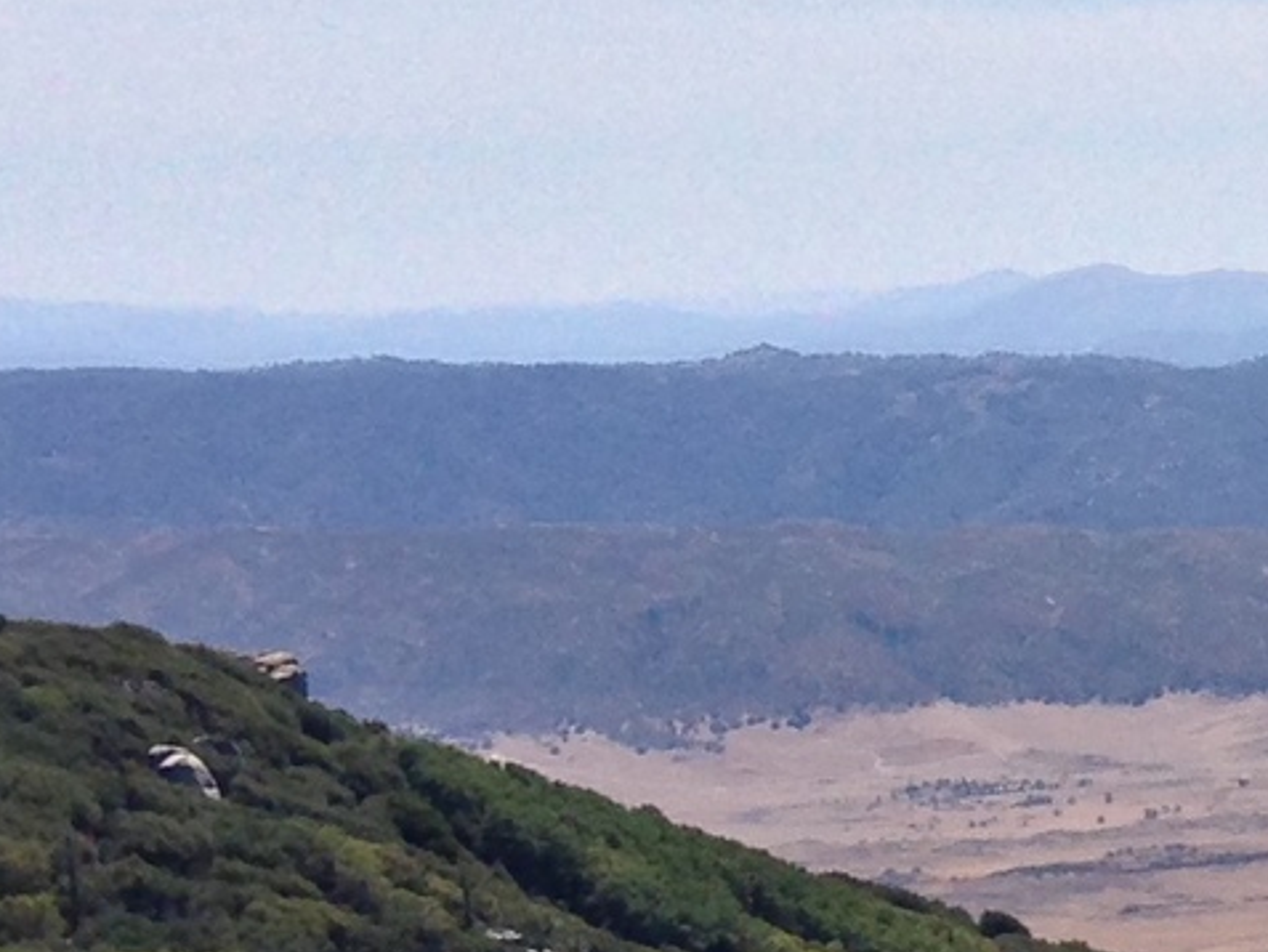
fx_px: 6339
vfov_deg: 8.6
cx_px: 2539
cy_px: 743
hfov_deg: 10.5
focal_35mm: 173
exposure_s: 1/2088
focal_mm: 4.12
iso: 50
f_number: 2.4
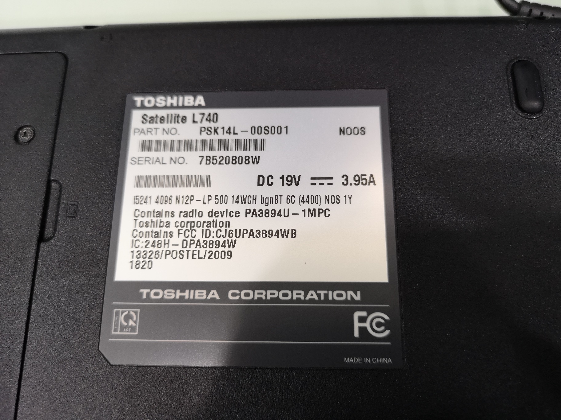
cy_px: 210
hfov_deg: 65.3
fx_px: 438
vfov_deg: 51.4
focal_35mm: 27
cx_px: 280
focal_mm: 3.95
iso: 200
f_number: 1.8
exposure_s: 1/33.3
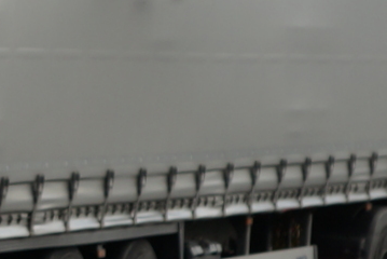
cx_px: -154
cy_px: 21
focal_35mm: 245
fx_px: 2636
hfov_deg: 8.3
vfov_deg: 5.6
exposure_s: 1/1000
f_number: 3.2
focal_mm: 55
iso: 200
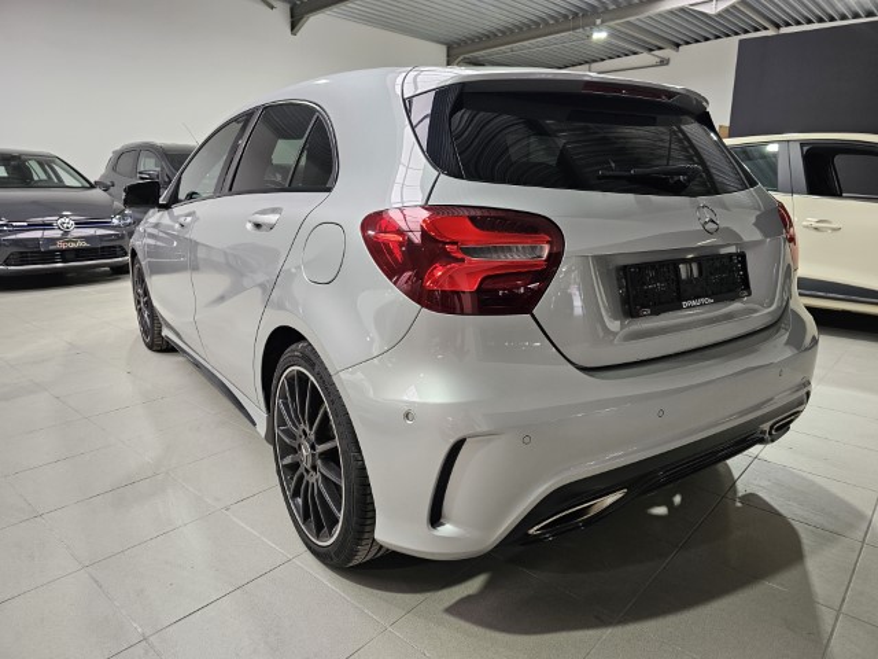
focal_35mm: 23
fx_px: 583
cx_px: 439
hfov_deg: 73.9
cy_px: 330
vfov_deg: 58.9
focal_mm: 6.3
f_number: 1.7
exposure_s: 1/180
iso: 200
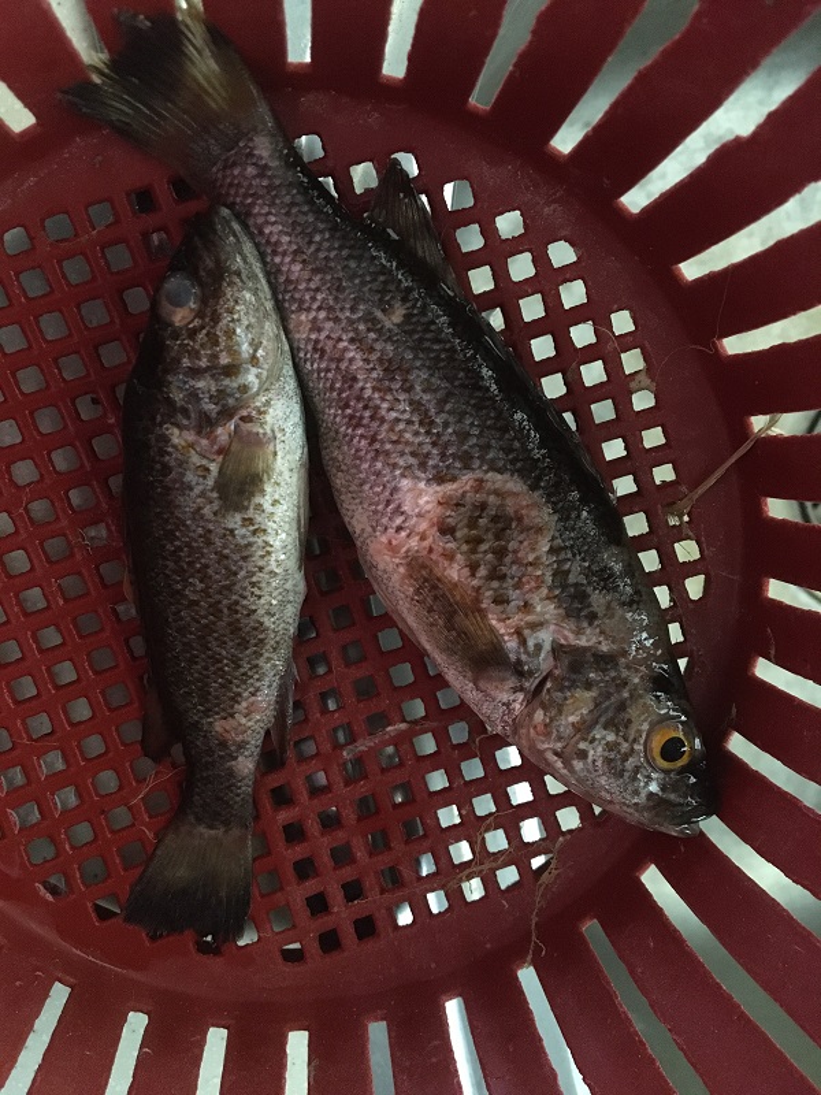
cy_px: 548
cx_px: 410
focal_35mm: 29
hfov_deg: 48.2
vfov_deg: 61.7
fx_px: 917
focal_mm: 4.15
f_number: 2.2
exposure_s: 1/17
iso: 400
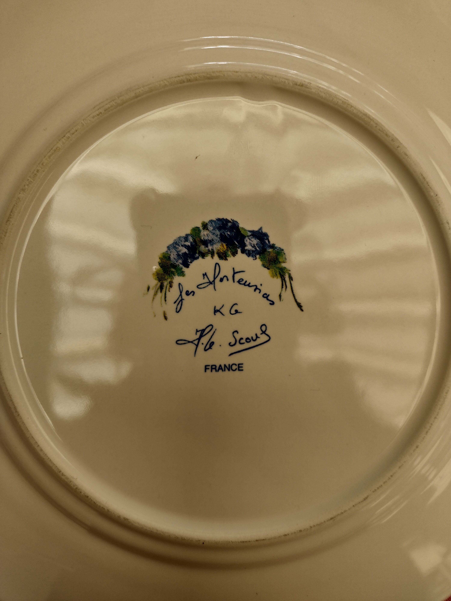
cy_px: 300
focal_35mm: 27
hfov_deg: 51.4
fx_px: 469
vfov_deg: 65.3
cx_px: 226
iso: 100
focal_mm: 4.71
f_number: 1.7
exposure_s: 1/172
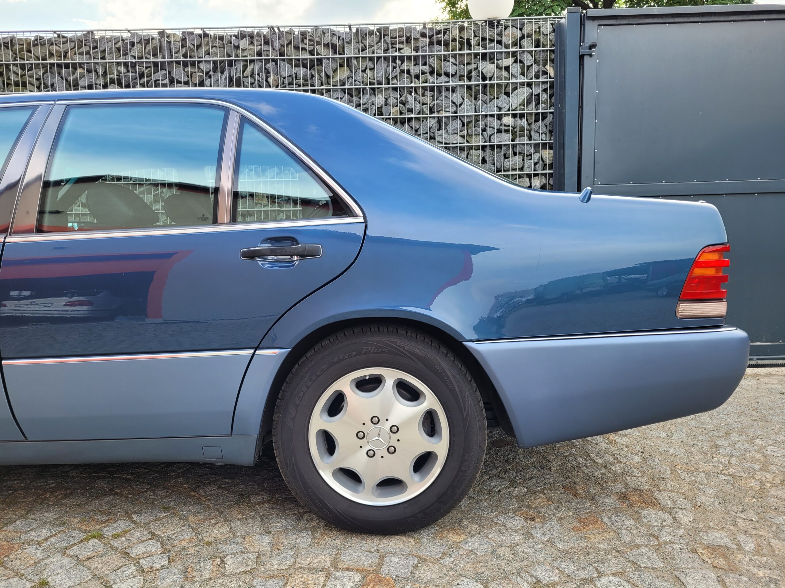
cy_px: 294
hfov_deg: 67.3
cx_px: 392
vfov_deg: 53.1
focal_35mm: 26
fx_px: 590
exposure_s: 1/167
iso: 40
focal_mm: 5.4
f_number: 1.8
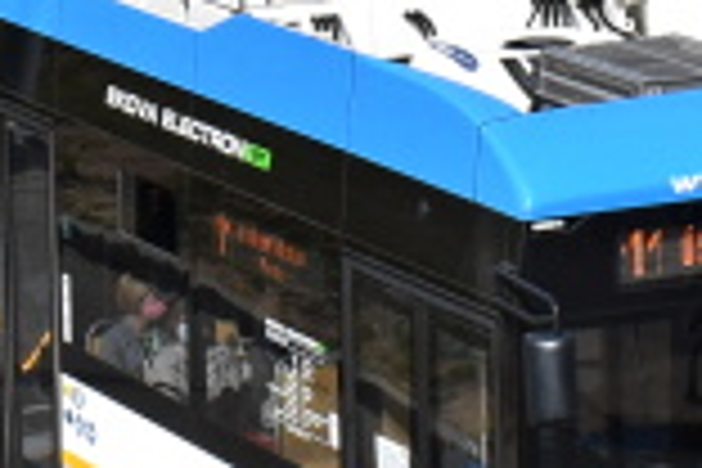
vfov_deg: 6.3
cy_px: -227
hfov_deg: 9.5
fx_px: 4231
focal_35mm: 217
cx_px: 423
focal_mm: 22
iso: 200
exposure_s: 1/400
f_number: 10
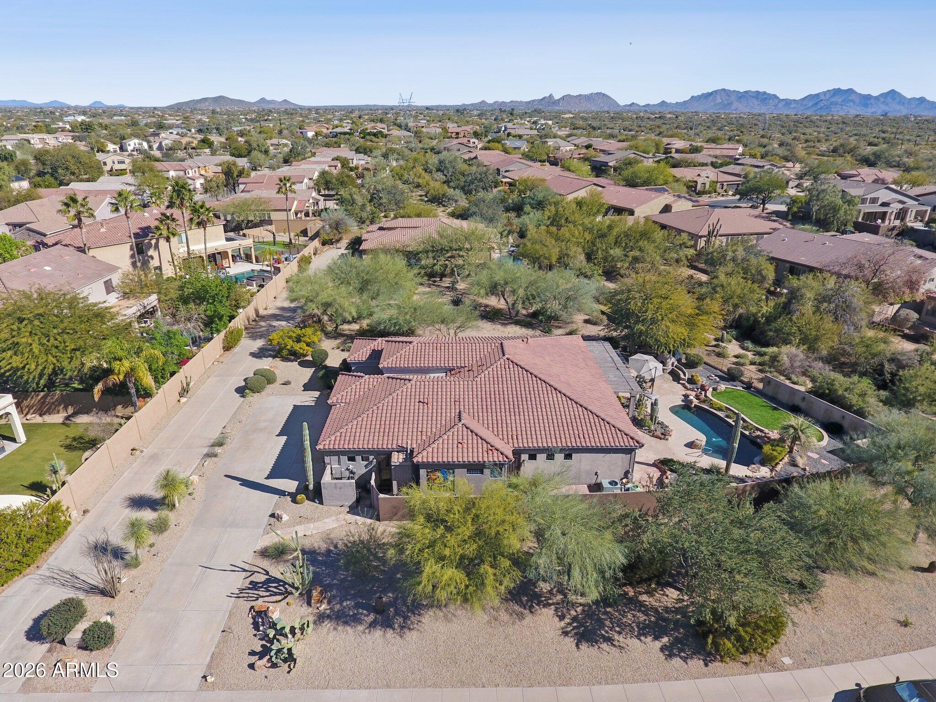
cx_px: 468
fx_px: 541
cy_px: 351
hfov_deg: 81.7
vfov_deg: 66.0
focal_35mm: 20
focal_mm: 3.6
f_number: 2.8
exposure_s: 1/850
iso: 100
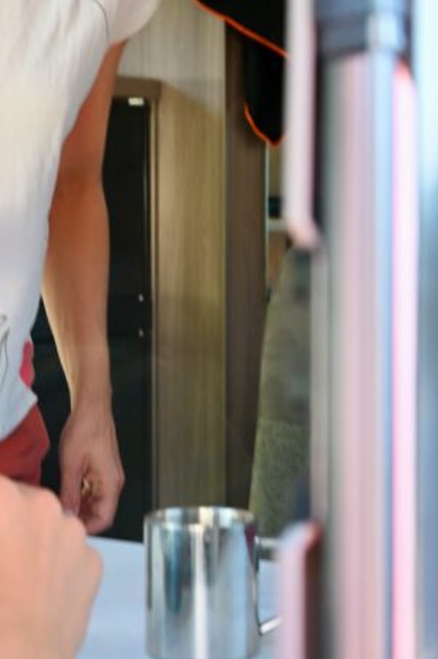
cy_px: 289
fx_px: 1773
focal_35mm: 97
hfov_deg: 14.0
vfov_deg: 21.0
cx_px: 79
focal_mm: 40
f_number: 5
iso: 720
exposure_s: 1/60
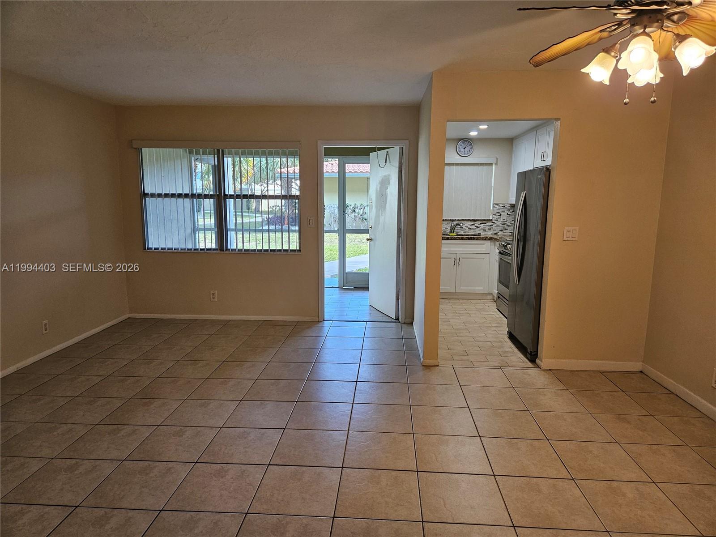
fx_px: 476
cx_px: 358
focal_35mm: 23
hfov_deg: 73.9
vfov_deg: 58.9
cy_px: 268
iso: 125
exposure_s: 1/120
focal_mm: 5.4
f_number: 1.8
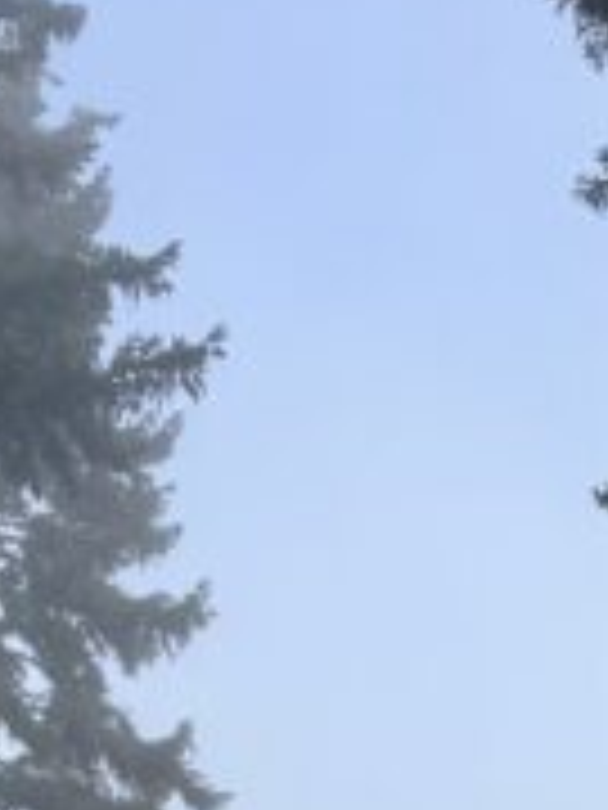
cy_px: 1235
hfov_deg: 15.7
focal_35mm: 94
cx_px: 439
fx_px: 2201
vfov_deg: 18.4
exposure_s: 1/1285
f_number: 1.78
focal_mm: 6.76
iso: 80
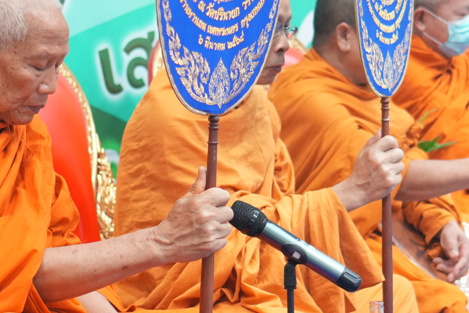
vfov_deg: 11.4
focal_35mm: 120
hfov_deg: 17.0
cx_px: 214
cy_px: 146
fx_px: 1565
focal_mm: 35
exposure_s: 1/100
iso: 1600
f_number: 2
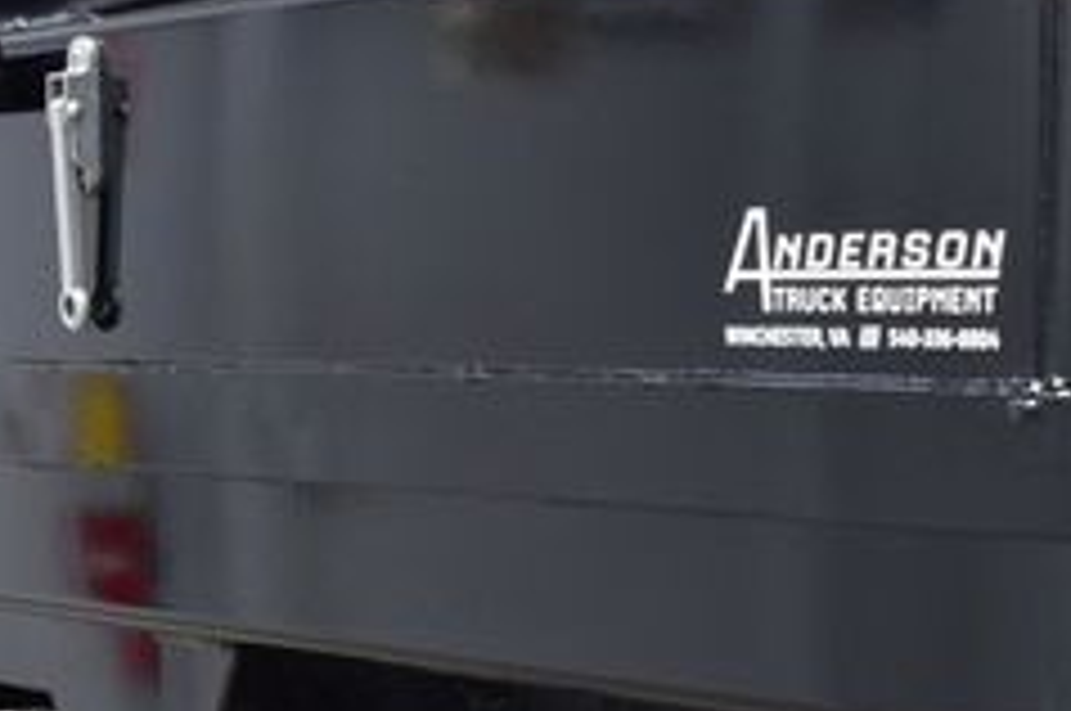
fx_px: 2882
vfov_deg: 13.6
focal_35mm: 97
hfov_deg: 21.1
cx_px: 536
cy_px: 902
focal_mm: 24
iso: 1250
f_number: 6.3
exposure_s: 1/15
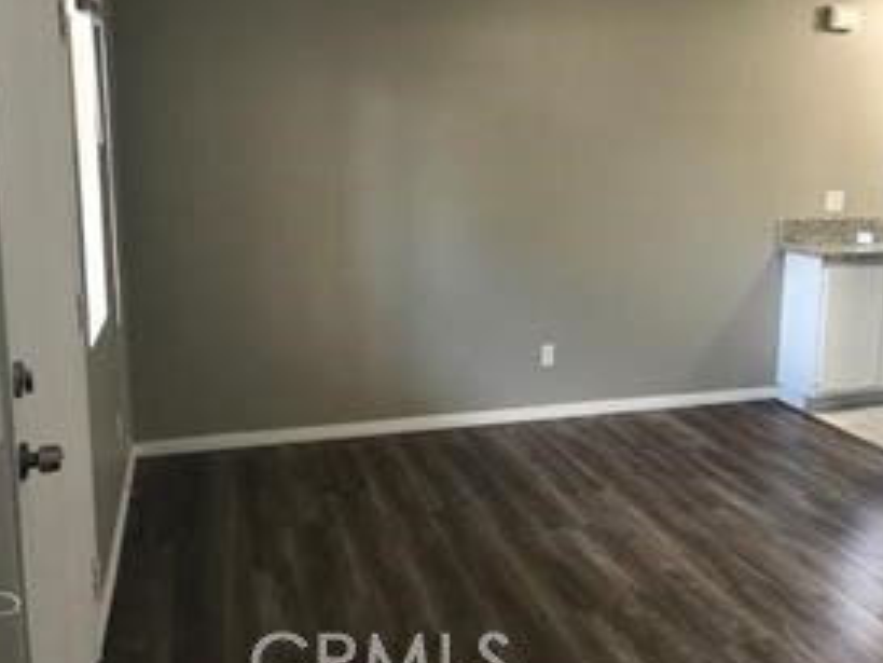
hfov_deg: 52.4
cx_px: 513
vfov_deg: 40.7
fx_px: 893
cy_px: 294
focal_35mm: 35
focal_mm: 3.99
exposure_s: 1/20
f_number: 1.8
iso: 40
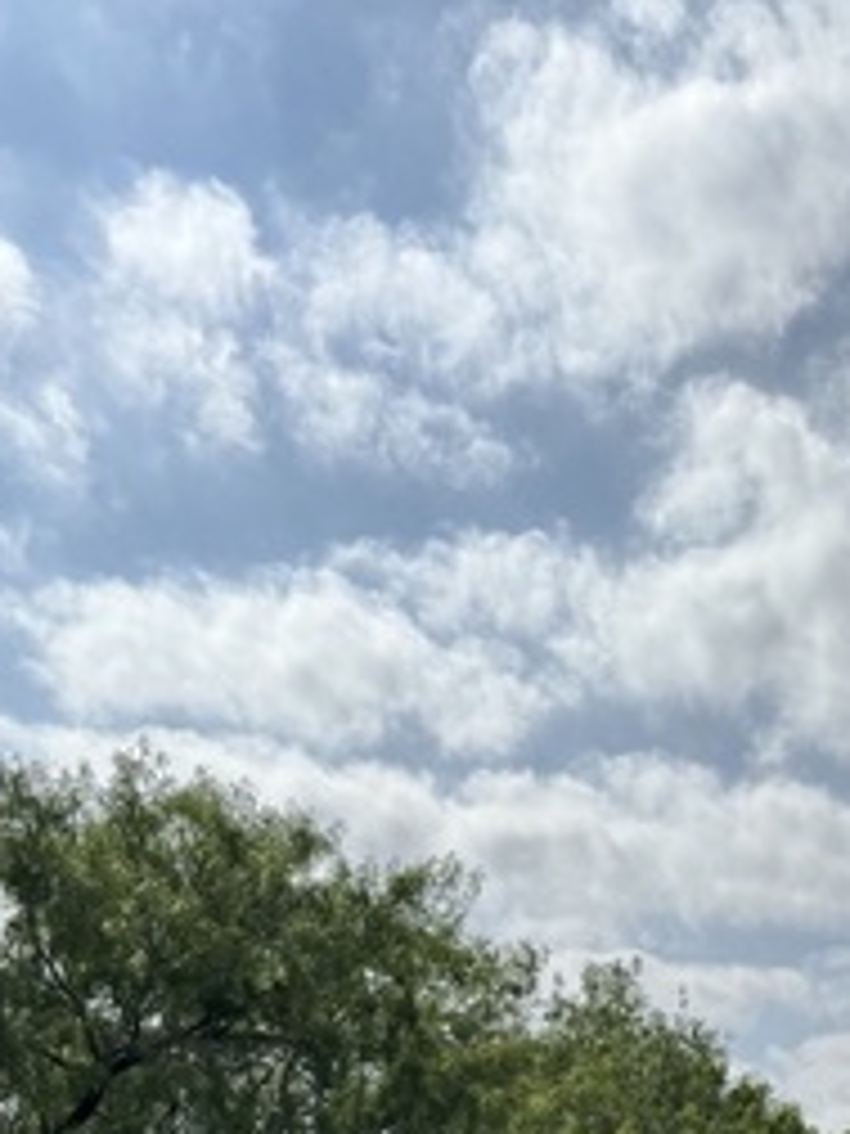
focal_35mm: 61
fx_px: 1997
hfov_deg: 22.2
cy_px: 1436
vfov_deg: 27.1
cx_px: 1012
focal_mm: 6.76
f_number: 1.78
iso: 64
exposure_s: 1/12346
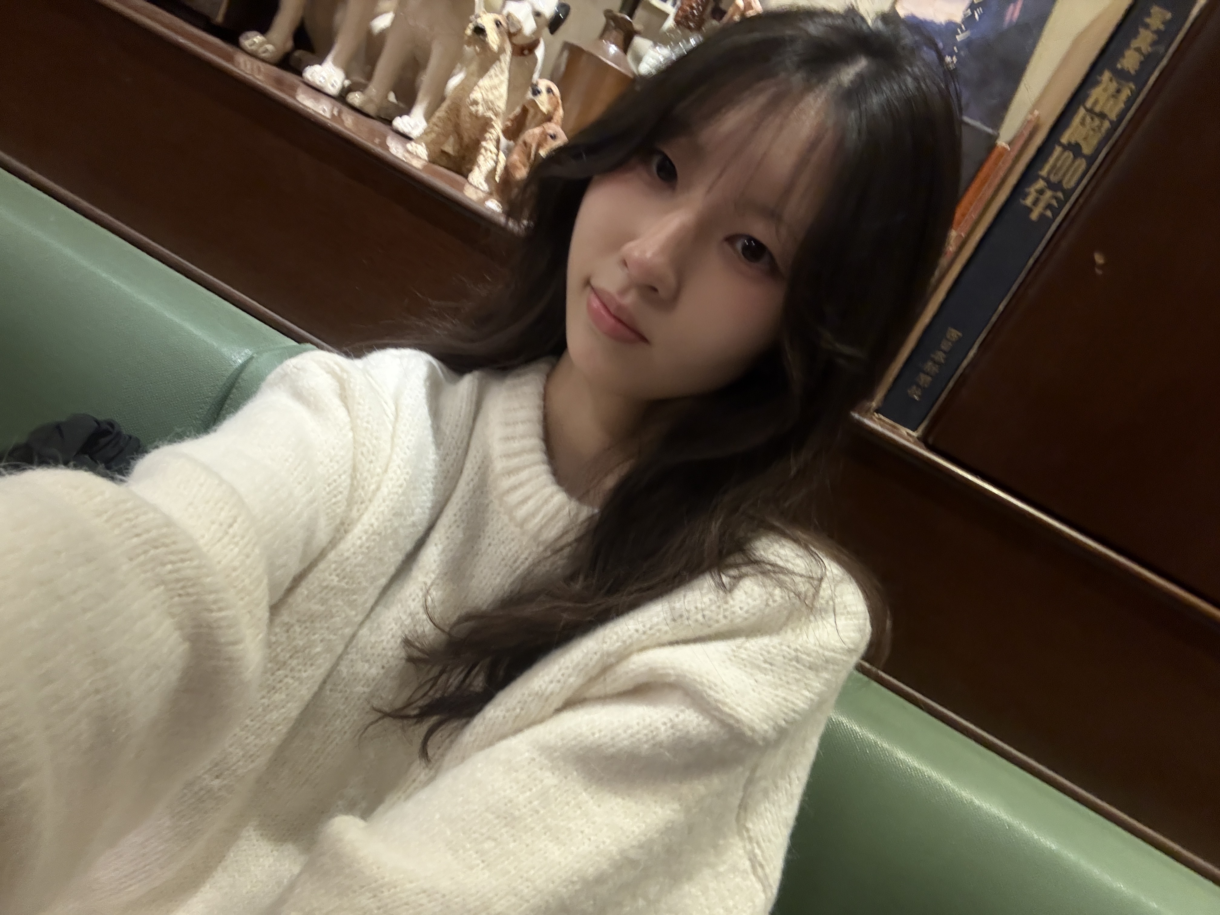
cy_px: 458
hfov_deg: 73.9
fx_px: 811
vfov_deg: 58.9
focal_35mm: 23
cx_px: 610
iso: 320
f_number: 1.9
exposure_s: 1/30
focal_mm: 2.69
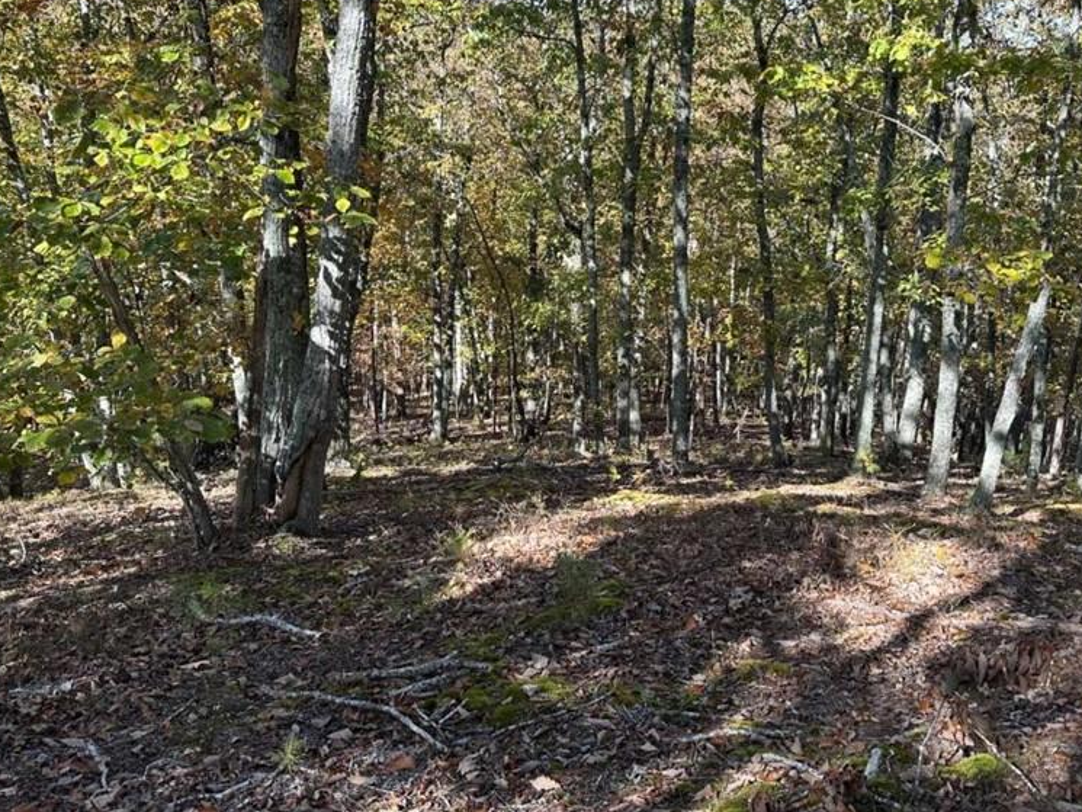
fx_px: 1032
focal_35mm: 33
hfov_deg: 55.2
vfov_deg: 42.9
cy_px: 350
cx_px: 611
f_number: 1.78
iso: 80
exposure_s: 1/491
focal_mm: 6.86
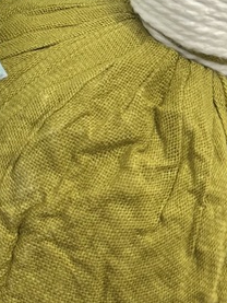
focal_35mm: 120
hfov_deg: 11.9
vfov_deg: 14.9
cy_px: -191
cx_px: -95
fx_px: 1048
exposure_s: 1/121
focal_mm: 5.7
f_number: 1.5
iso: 40
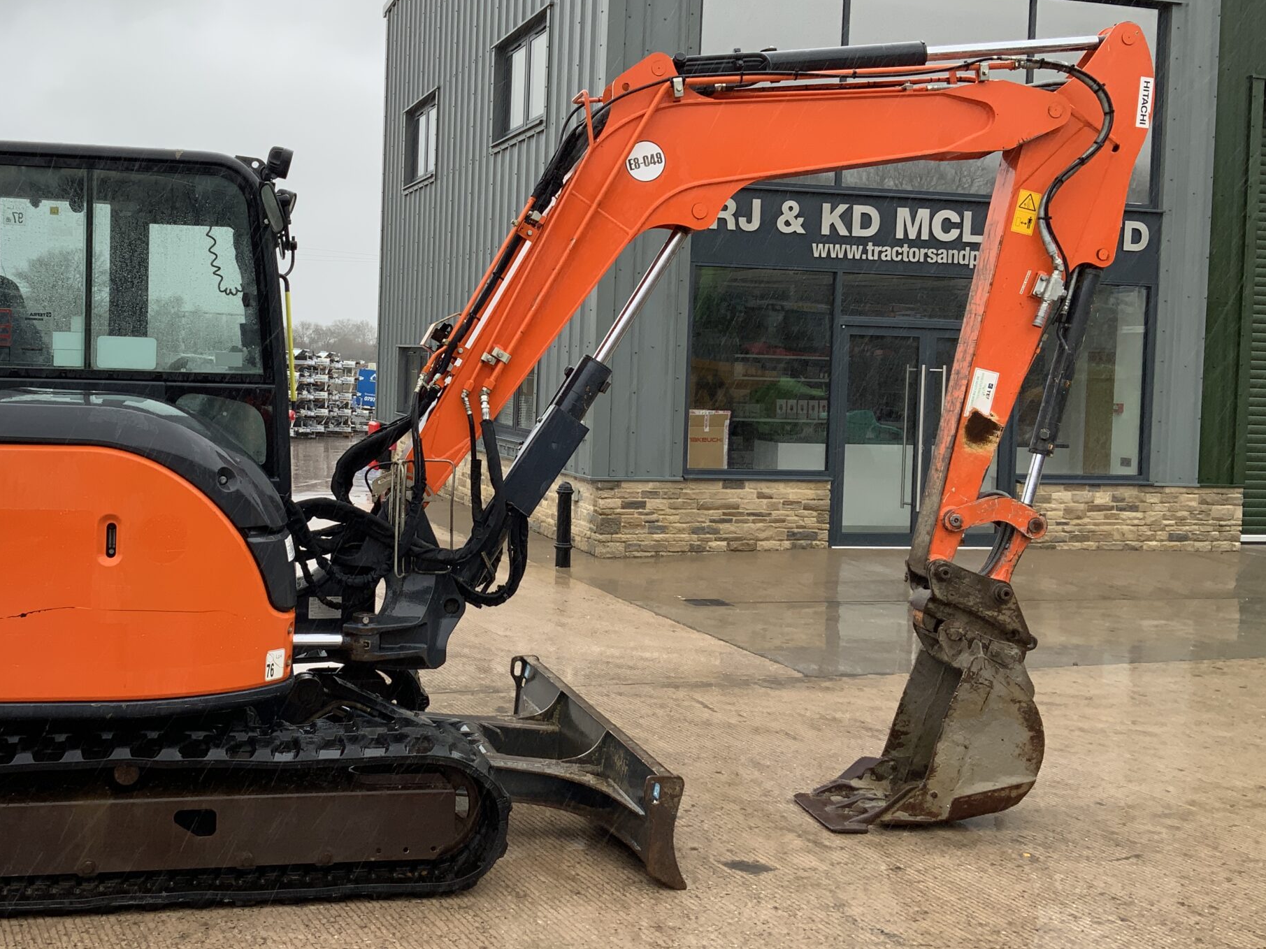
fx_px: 1499
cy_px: 406
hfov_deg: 45.4
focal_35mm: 41
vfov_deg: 35.1
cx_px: 467
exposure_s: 1/124
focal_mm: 3
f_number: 1.8
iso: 16
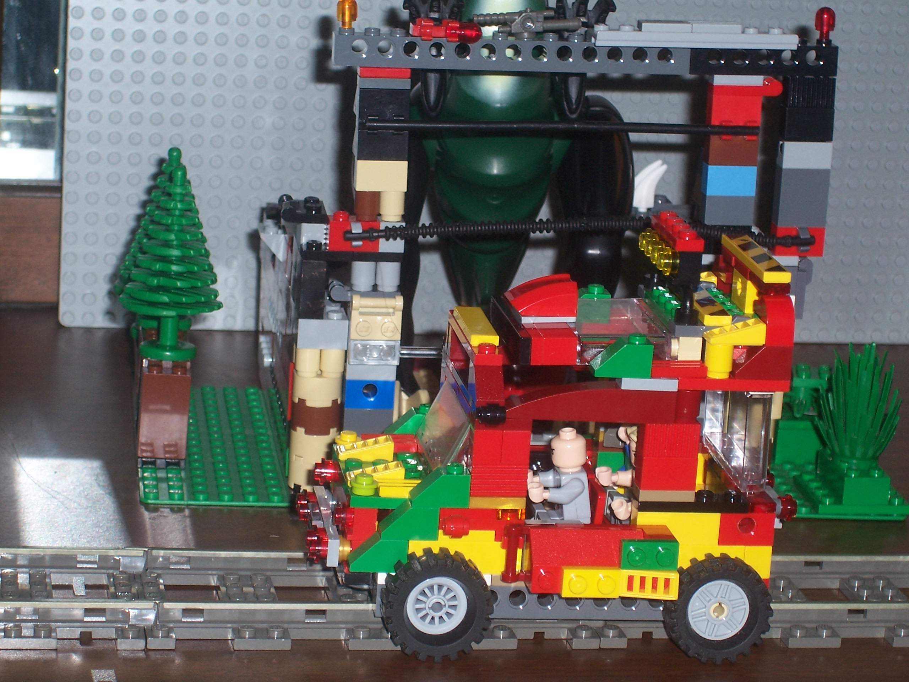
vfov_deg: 14.5
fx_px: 2678
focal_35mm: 102
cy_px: 341
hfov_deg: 19.3
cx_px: 454
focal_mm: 16.8
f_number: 4.6
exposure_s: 1/90
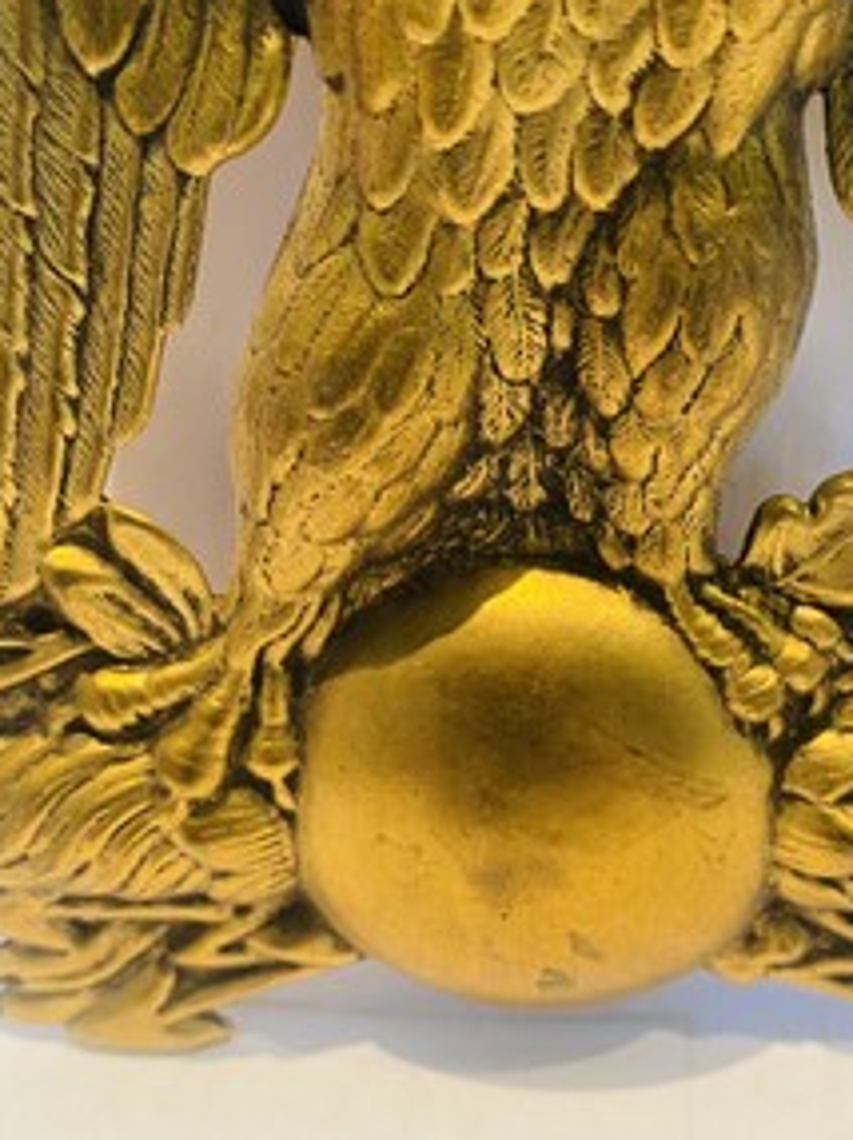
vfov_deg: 44.5
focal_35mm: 42
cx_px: 642
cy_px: 706
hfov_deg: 33.6
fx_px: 1382
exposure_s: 1/50
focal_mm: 4.25
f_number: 1.8
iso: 160
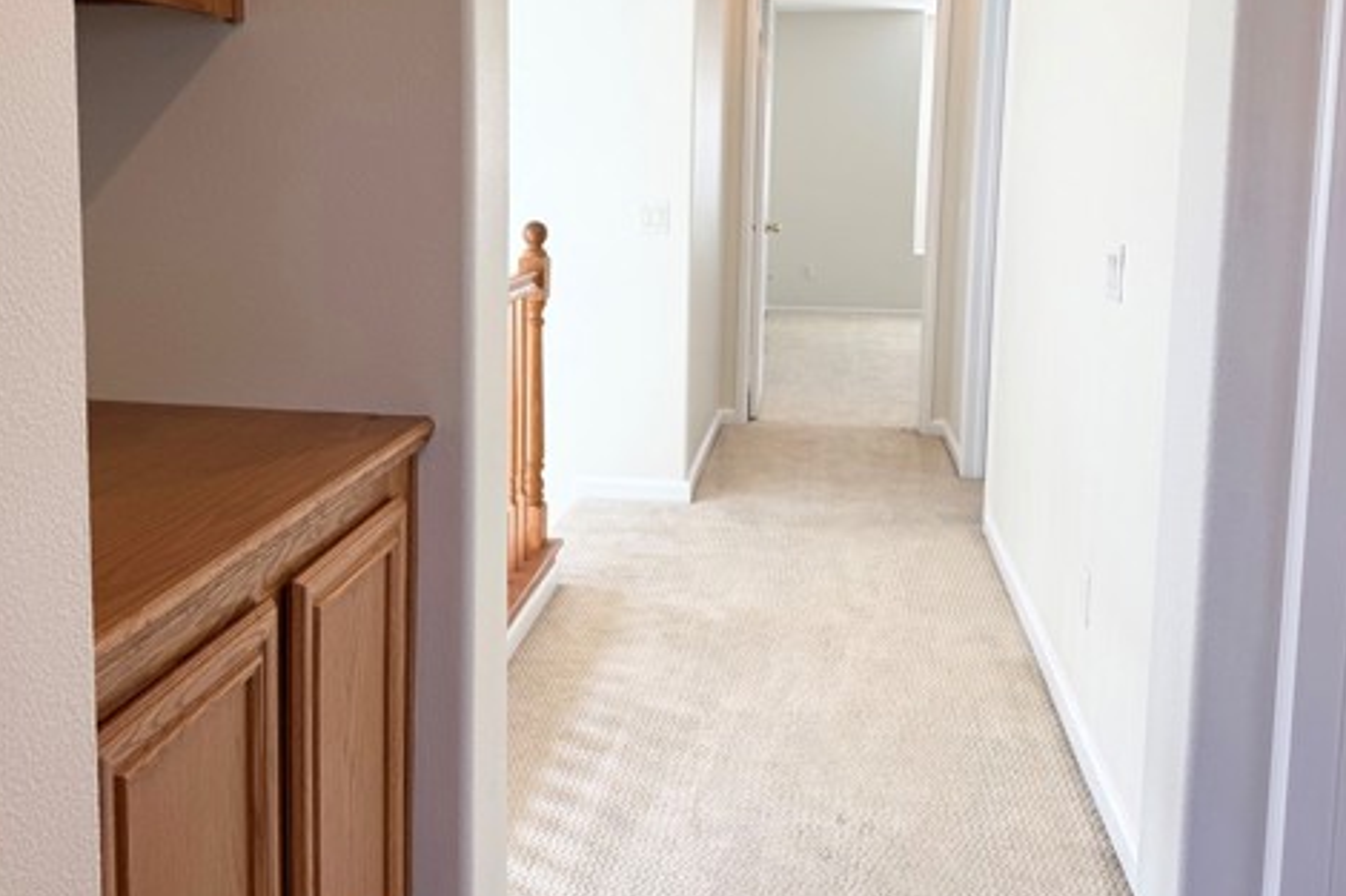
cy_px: 286
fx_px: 1271
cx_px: 621
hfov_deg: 55.8
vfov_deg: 38.3
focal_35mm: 34
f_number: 1.78
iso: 50
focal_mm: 6.76
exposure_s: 1/140
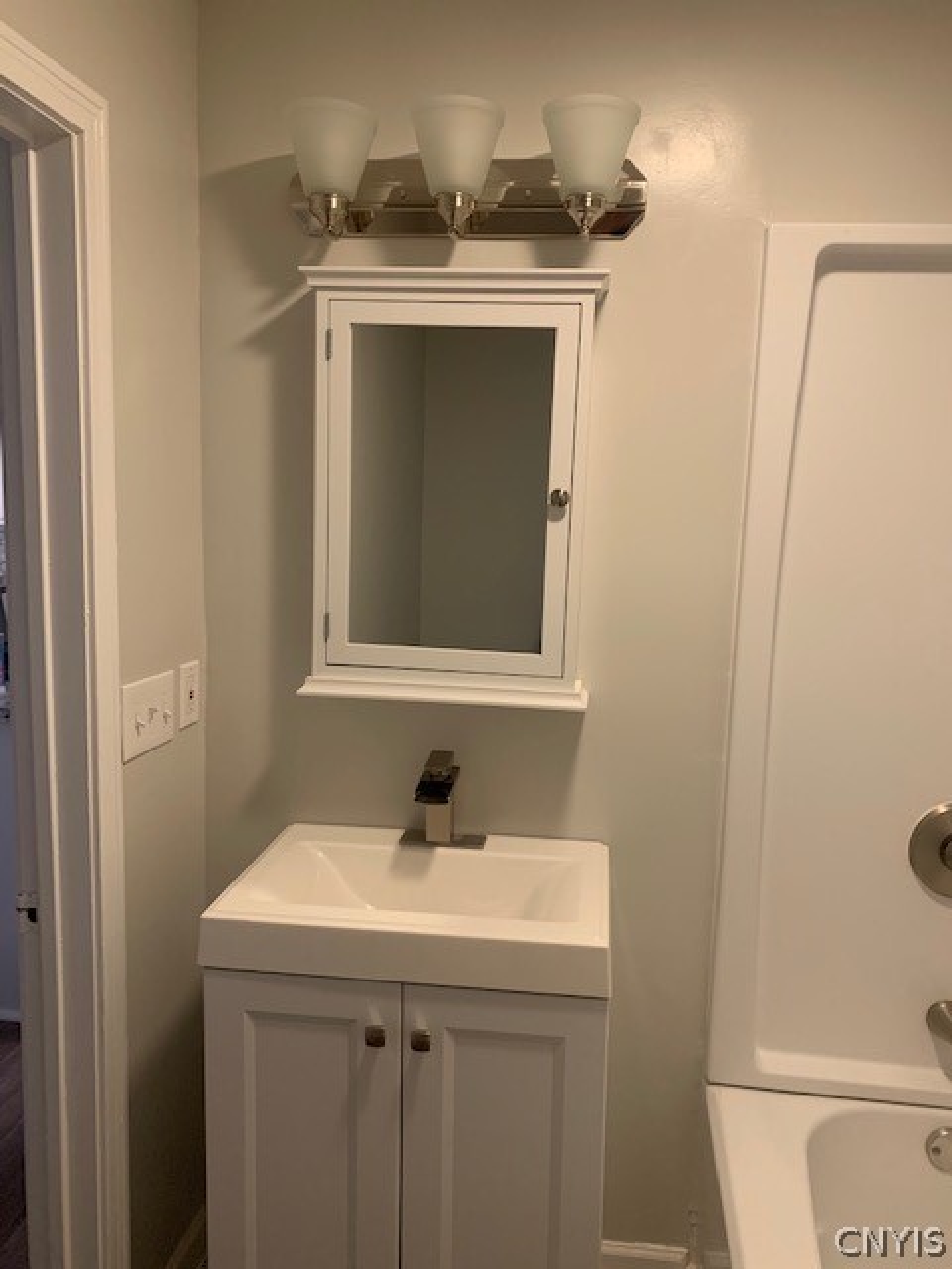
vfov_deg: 67.3
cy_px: 634
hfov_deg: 53.1
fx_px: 953
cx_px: 476
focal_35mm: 26
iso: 250
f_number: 1.8
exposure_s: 1/60
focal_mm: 4.25
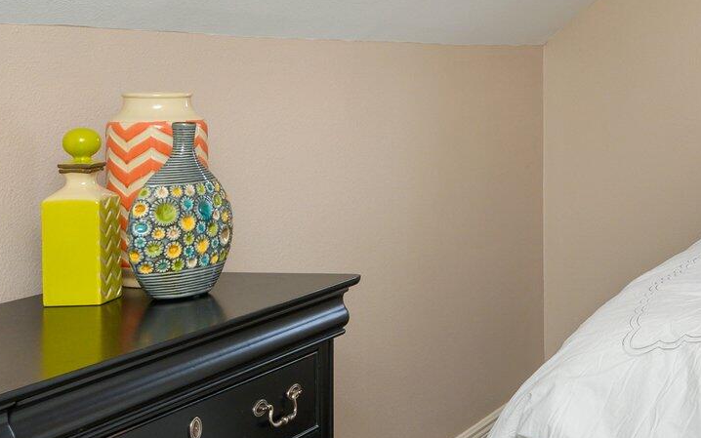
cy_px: 98
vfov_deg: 21.1
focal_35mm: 61
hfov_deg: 26.5
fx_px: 1166
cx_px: 985
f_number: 9
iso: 320
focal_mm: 21
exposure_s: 1/30
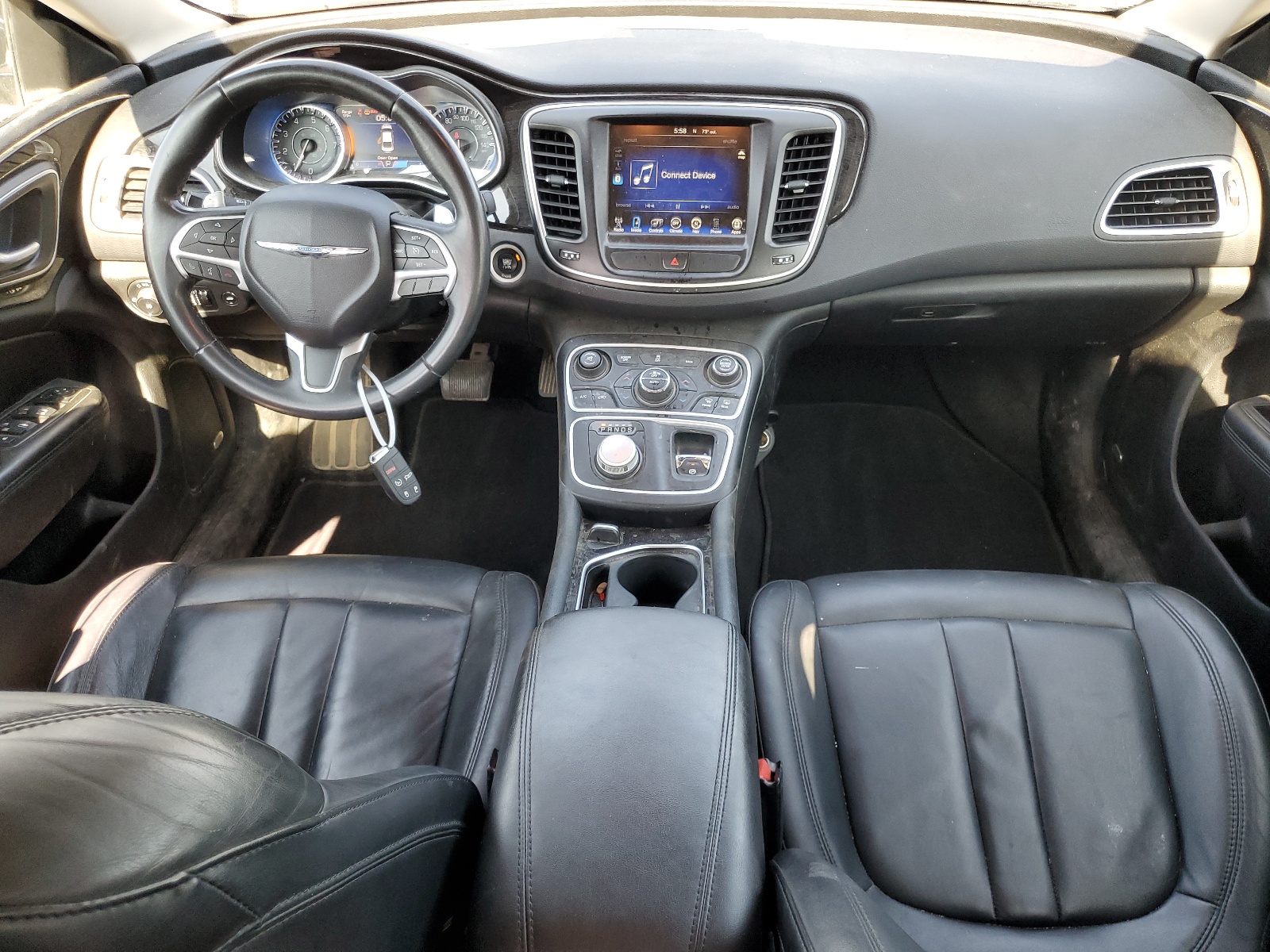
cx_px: 635
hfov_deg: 67.3
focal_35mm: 26
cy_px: 476
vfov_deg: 53.1
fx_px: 954
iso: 90
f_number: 1.5
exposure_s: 1/120
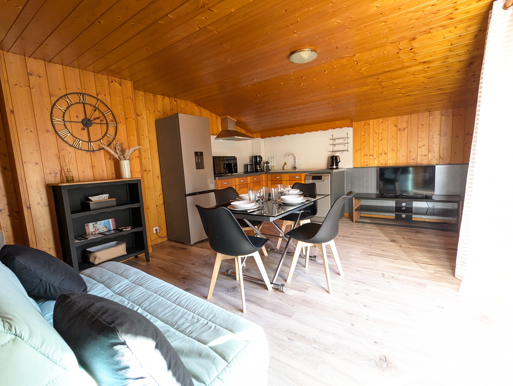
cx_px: 256
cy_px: 193
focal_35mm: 16
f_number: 2.2
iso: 230
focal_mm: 2.35
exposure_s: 1/40
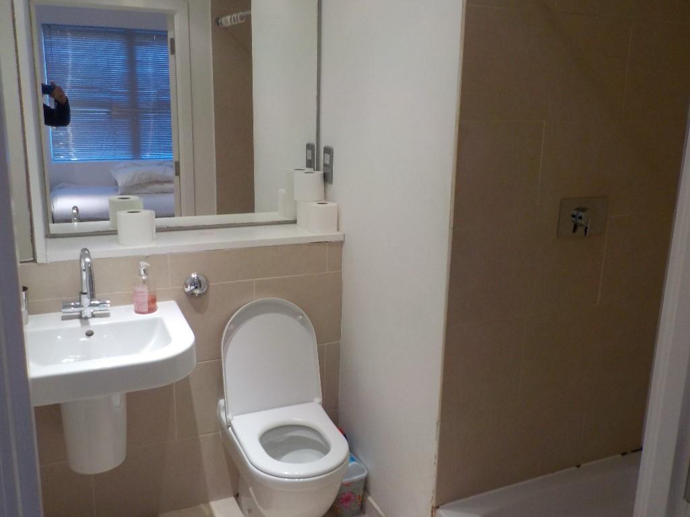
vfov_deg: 46.8
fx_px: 598
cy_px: 258
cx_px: 345
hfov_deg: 60.0
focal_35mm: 30
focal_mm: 4.1
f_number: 3.3
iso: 200
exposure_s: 1/30
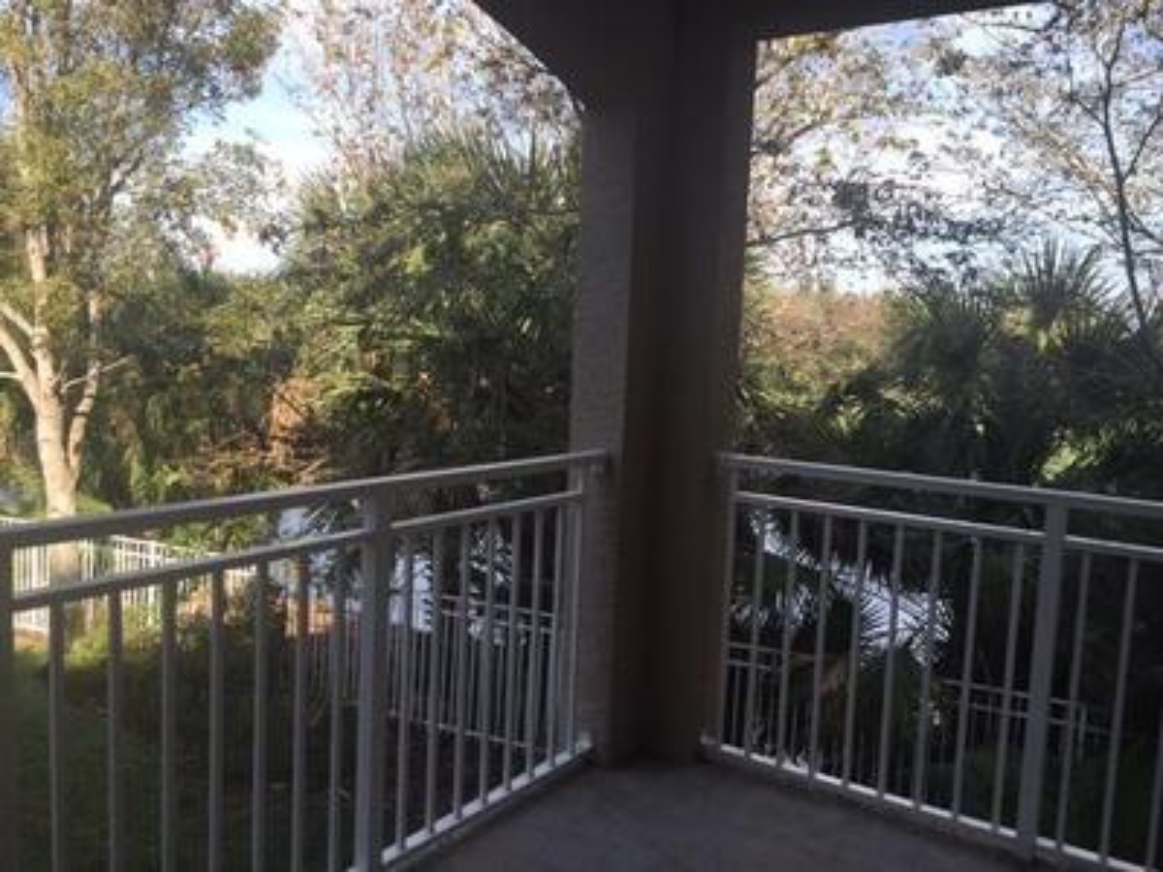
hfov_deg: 61.7
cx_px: 582
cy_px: 436
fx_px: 974
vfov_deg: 48.2
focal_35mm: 29
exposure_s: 1/706
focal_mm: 4.15
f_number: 2.2
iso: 32
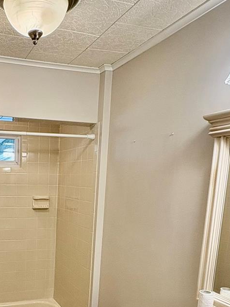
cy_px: 232
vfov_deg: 51.5
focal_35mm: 34
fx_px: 301
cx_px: 27
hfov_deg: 39.1
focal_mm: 2.22
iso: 160
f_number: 2.2
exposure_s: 1/60
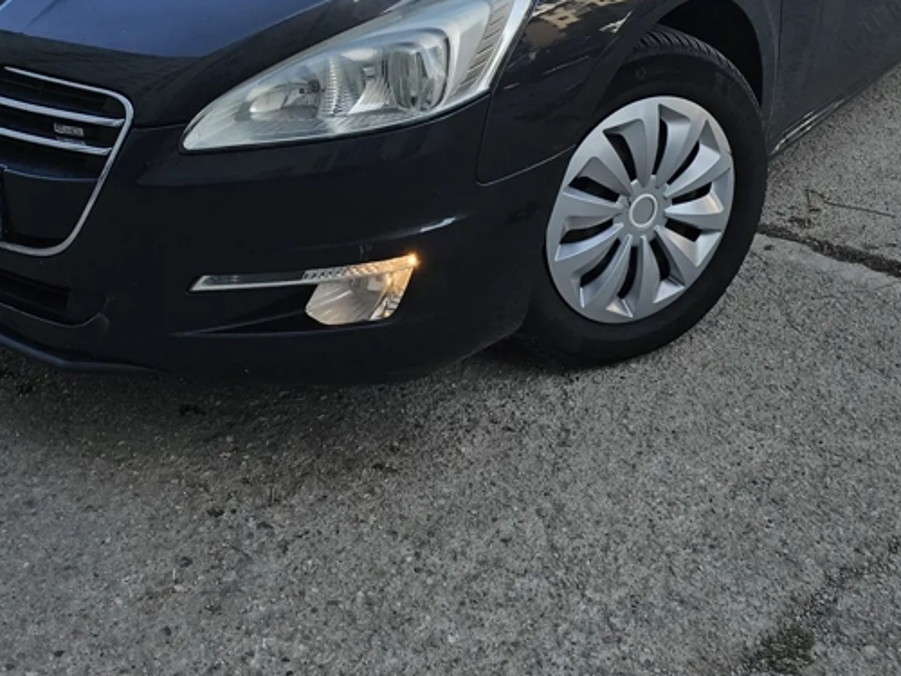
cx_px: 420
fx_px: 1197
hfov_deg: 41.2
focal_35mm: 46
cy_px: 50
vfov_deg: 30.0
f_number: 1.7
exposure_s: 1/462
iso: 16
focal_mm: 6.3
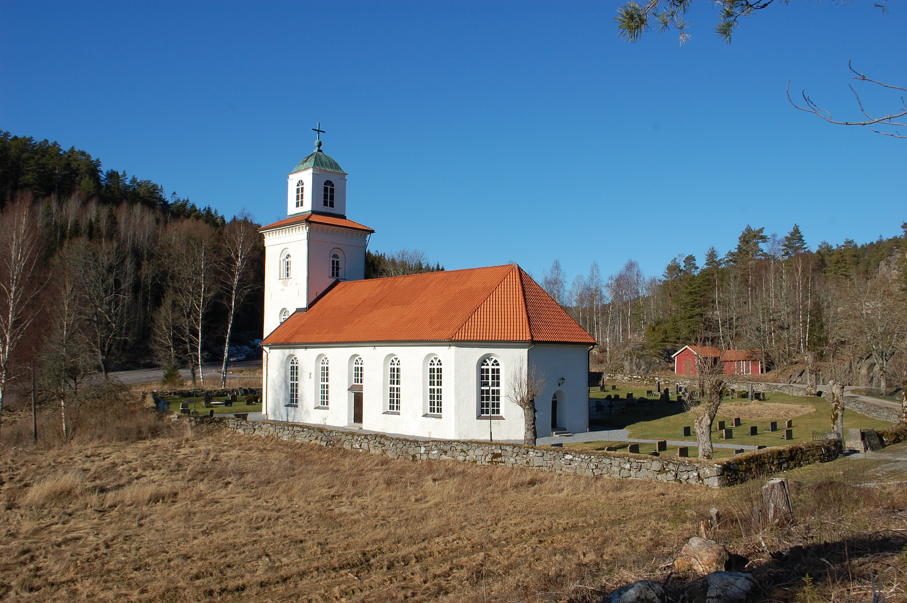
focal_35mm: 33
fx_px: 831
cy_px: 302
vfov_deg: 39.9
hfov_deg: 57.3
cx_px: 454
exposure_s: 1/320
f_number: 10
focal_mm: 22
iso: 200
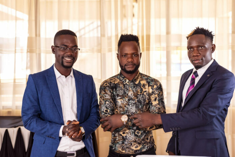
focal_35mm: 50
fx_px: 327
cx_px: 118
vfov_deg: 27.0
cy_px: 78
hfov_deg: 39.6
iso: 800
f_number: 2.5
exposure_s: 1/320
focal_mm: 50
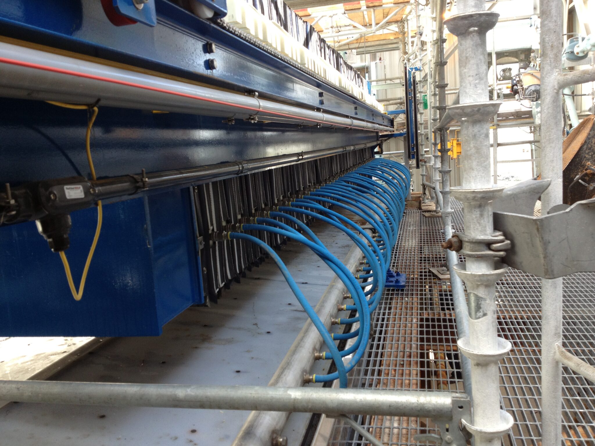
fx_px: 602
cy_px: 223
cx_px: 298
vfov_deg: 40.7
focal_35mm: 35
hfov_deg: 52.6
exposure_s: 1/120
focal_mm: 4.28
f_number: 2.4
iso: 50
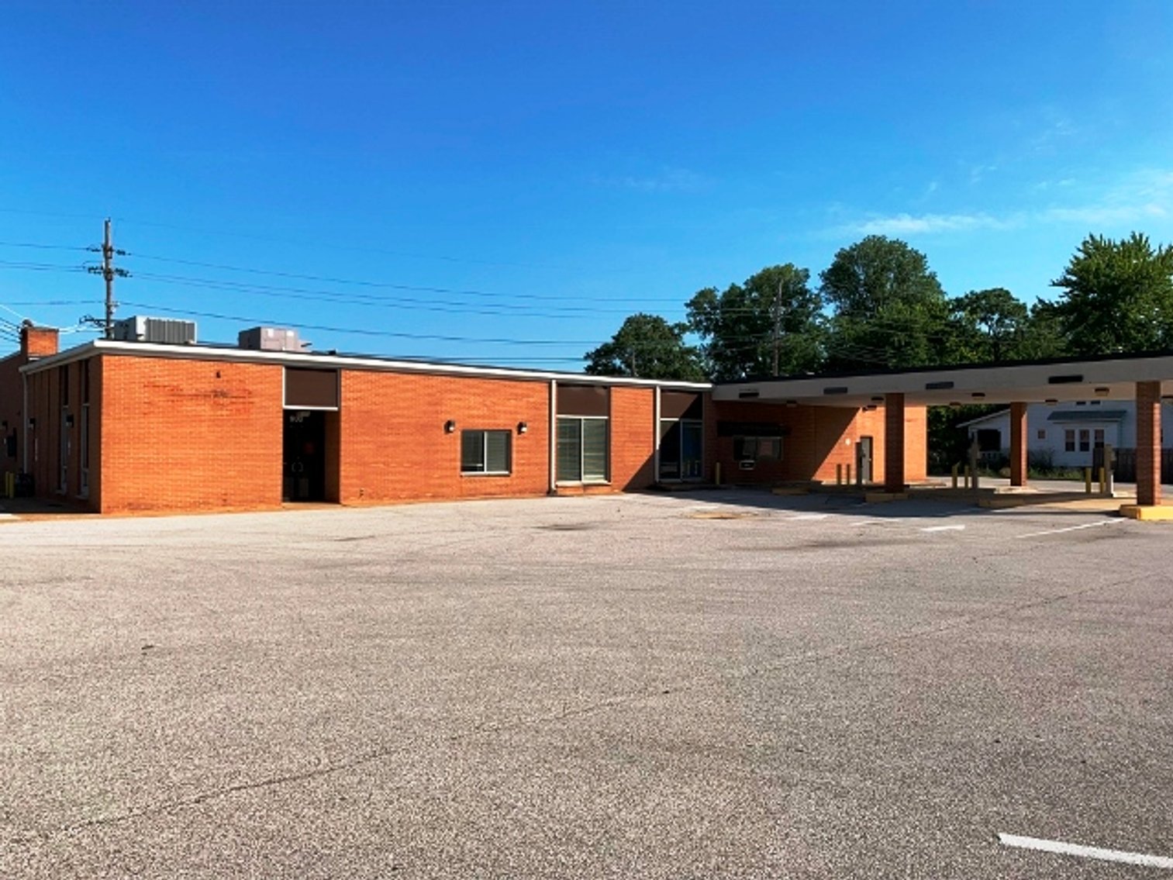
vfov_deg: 53.1
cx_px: 586
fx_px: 881
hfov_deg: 67.3
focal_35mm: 26
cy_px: 440
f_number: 1.8
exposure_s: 1/2545
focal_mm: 4.25
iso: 25
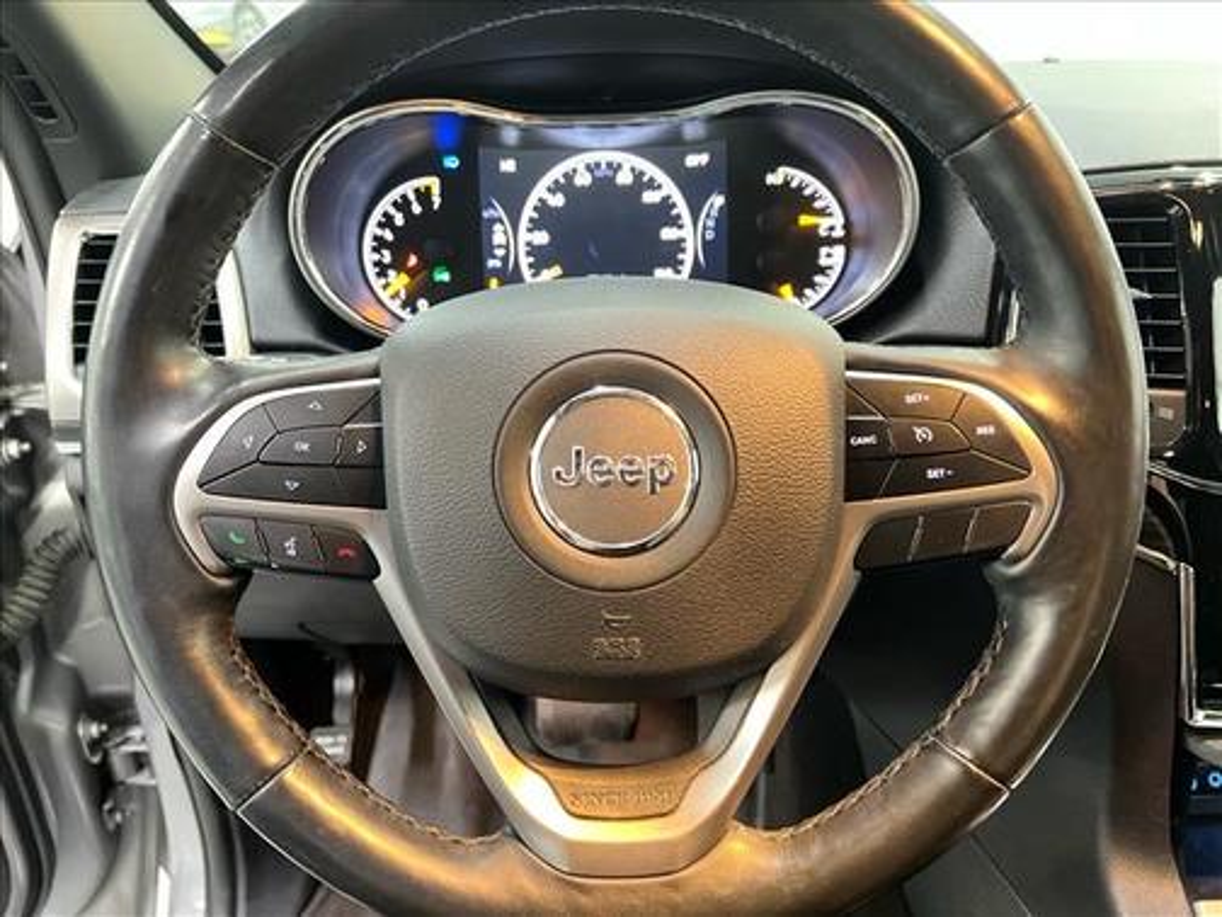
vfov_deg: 53.1
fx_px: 918
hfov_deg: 67.3
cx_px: 611
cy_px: 458
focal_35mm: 26
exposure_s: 1/17
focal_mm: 5.7
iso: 1000
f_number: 1.5
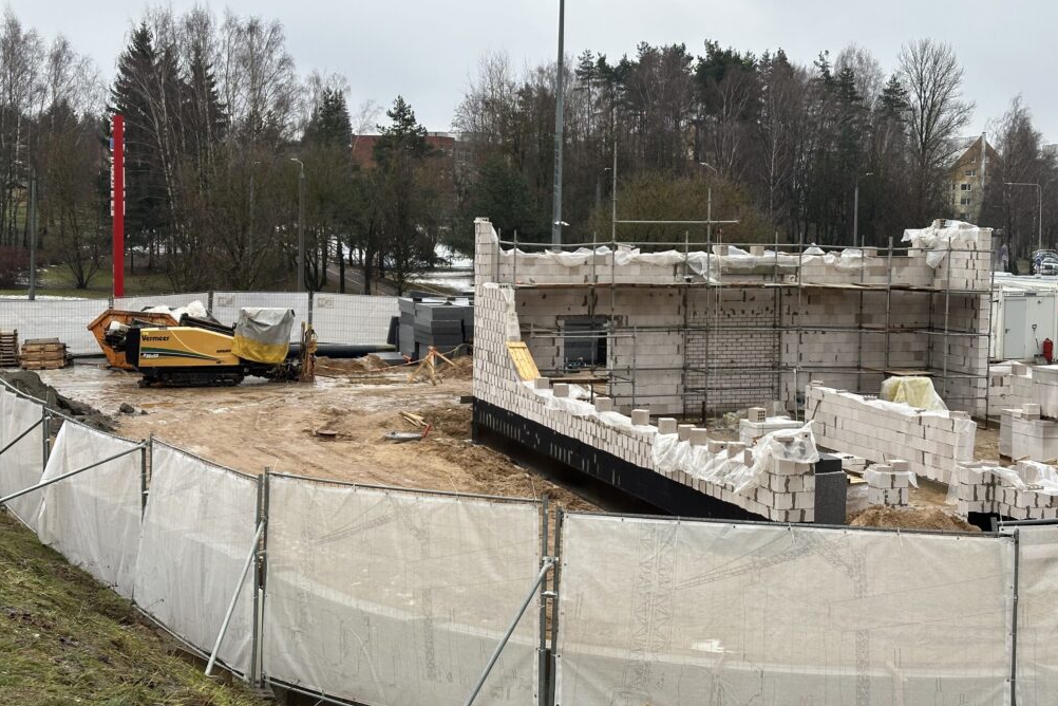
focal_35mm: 51
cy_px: 302
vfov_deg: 26.5
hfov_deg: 38.9
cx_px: 537
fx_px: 1499
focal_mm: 6.86
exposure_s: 1/202
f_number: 1.78
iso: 64
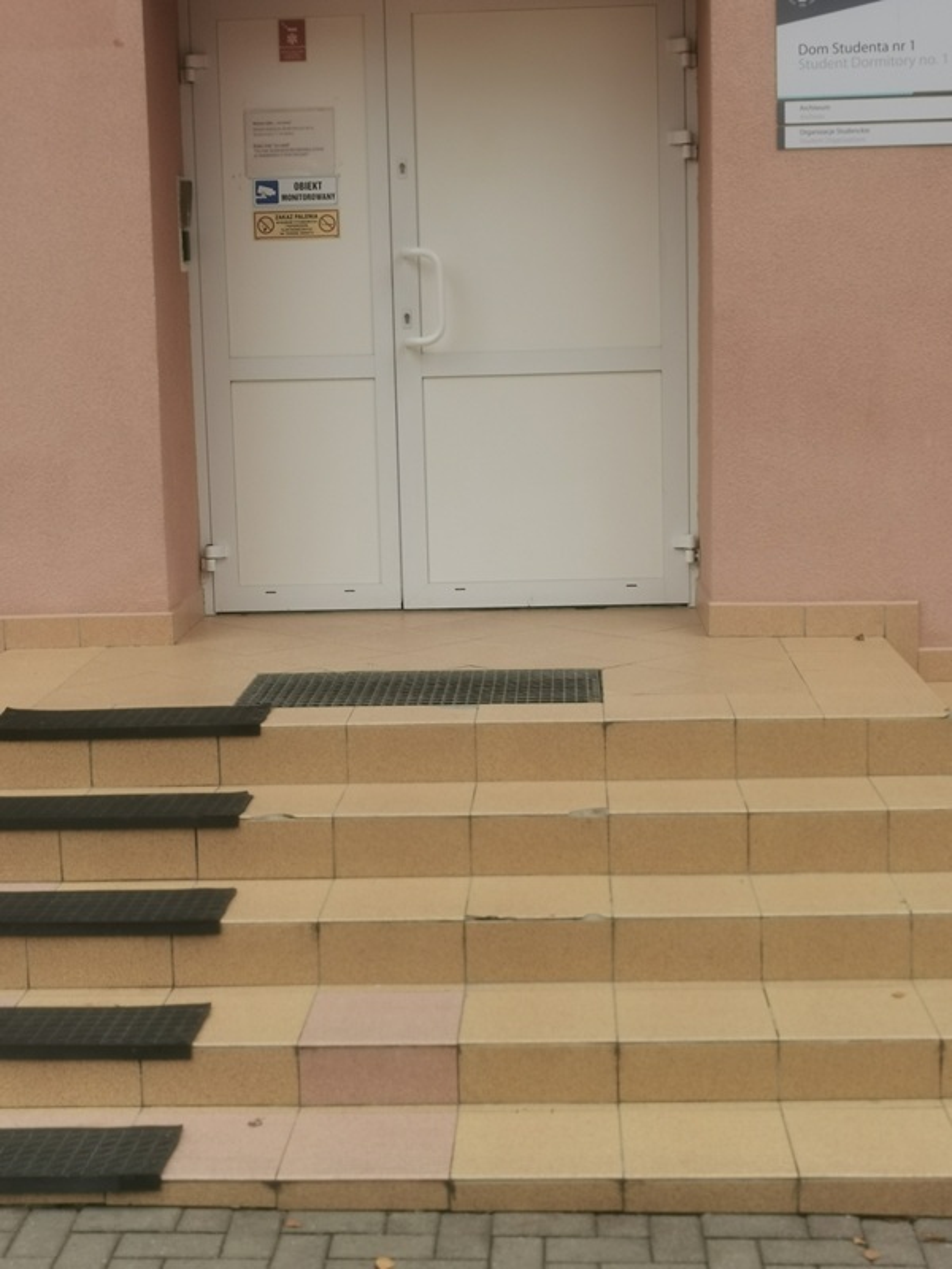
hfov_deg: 27.0
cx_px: 476
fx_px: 1980
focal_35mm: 54
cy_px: 634
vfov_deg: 35.5
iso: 50
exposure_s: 1/283
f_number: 4
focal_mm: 5.56
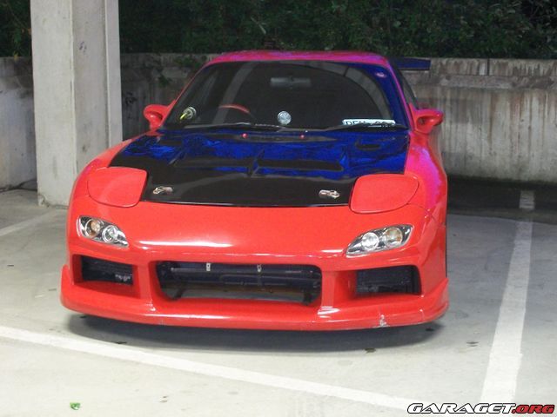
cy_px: 208
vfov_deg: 21.0
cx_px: 278
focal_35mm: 70
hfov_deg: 27.8
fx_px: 1126
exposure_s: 1/2.5
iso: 160
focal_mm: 11.6
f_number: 3.8
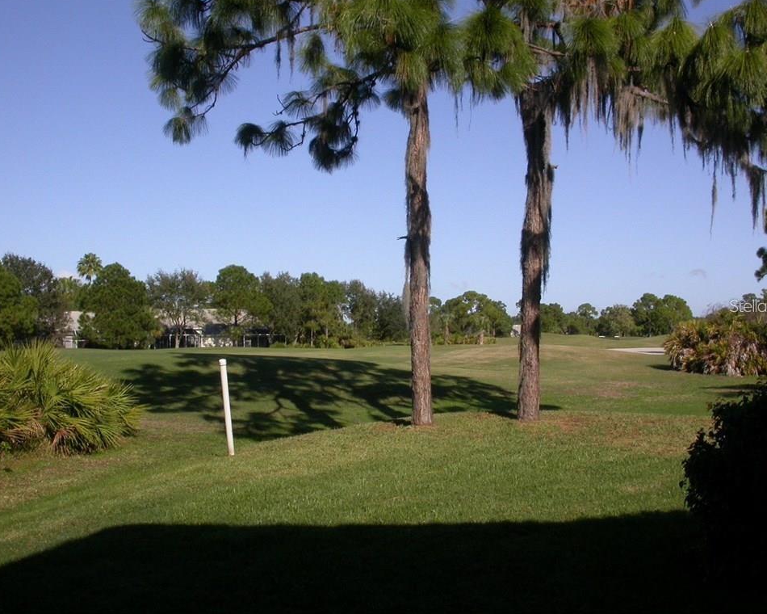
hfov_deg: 45.8
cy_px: 305
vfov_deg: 37.3
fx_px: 908
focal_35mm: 40
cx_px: 392
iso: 100
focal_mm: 7.85
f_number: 7.5
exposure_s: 1/442
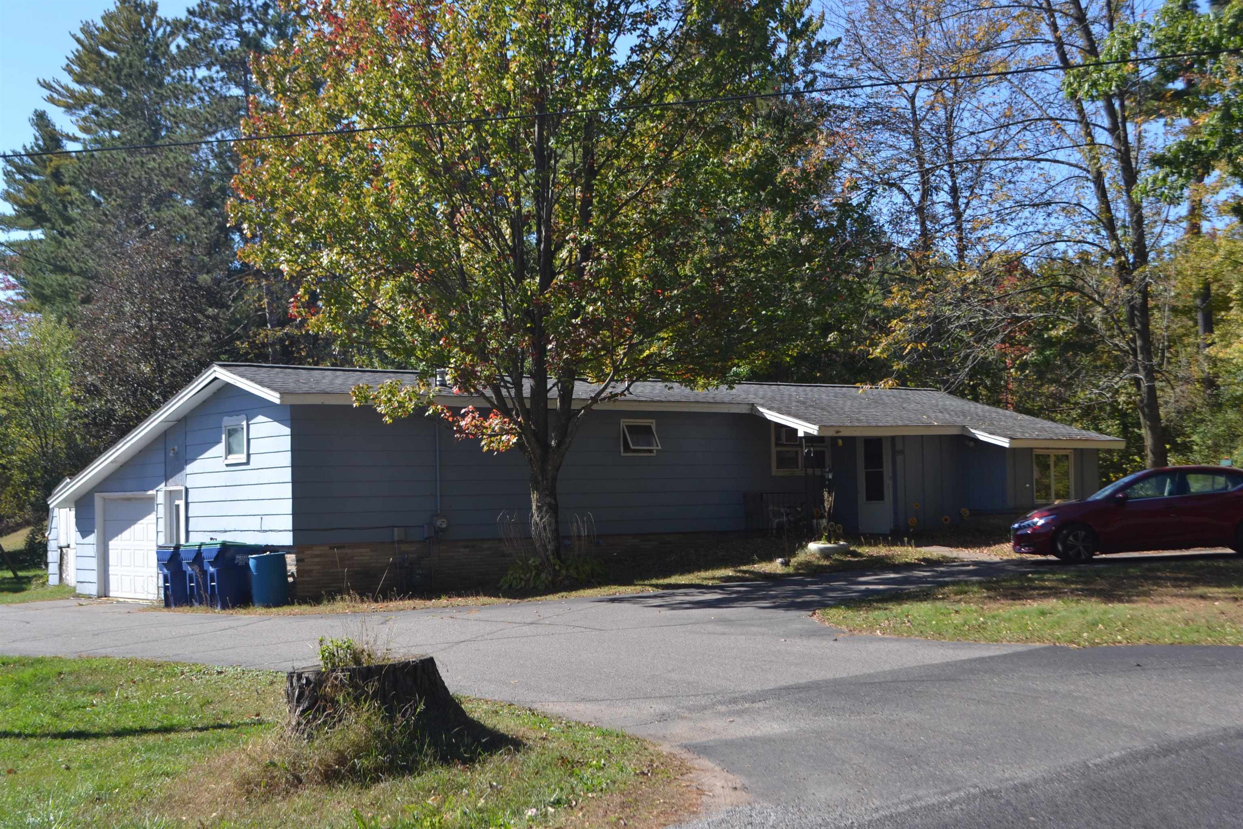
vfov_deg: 28.1
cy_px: 414
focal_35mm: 48
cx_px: 622
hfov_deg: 41.1
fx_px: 1657
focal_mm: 32
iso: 100
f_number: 6.3
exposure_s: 1/160
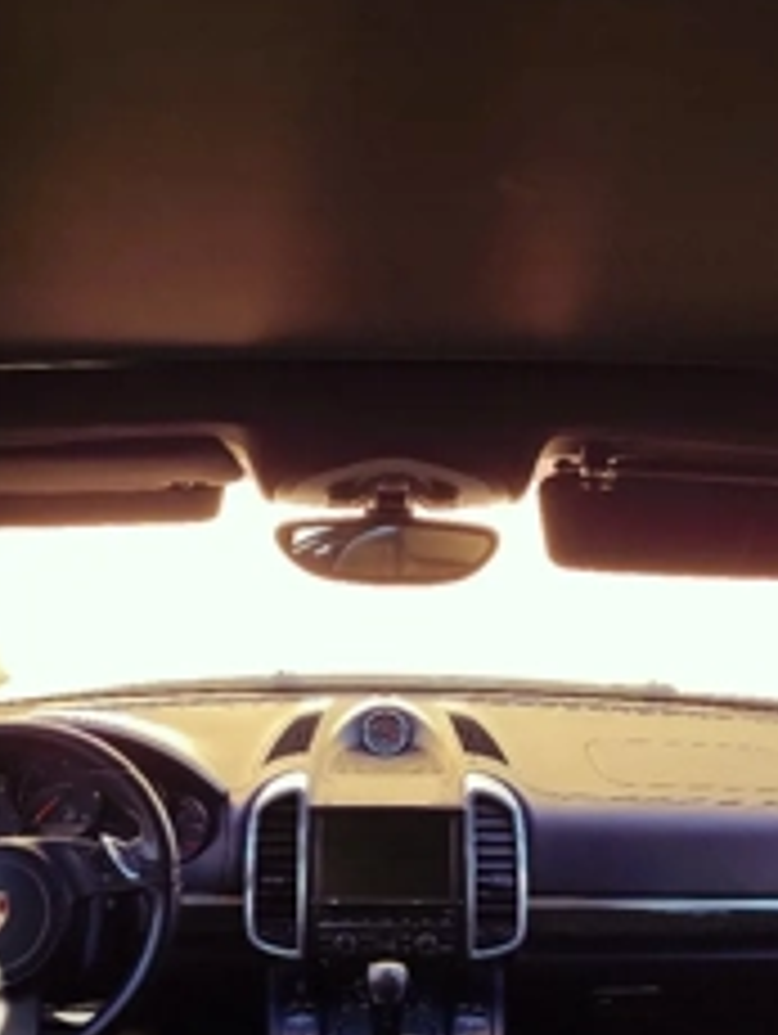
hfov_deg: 36.0
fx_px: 1196
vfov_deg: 46.5
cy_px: 626
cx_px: 387
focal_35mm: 40
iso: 50
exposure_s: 1/100
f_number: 1.65
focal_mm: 6.19
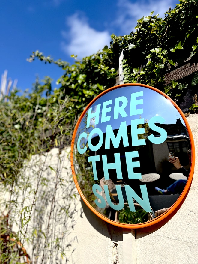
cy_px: 132
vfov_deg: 67.3
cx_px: 99
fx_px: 198
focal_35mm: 26
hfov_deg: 53.1
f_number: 1.5
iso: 50
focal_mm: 5.7
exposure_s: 1/6579
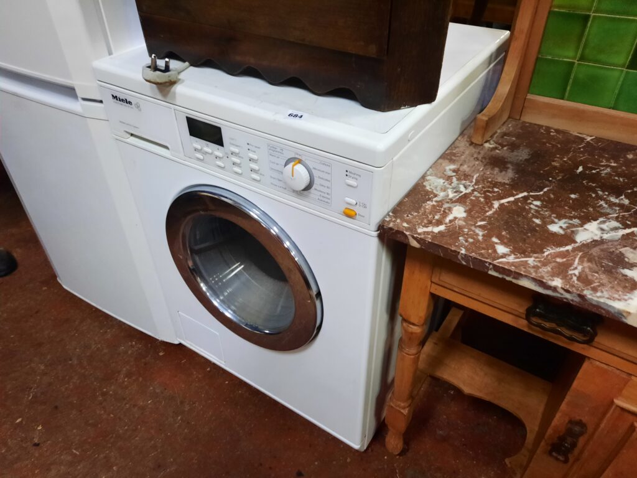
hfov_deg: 69.4
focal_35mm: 25
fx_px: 460
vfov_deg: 54.9
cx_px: 318
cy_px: 239
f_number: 2
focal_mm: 4.6
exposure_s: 1/25
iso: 400
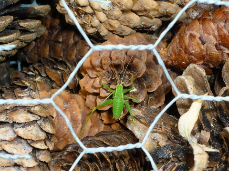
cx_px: 114
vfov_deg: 15.6
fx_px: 628
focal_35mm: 95
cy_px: 86
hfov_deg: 20.7
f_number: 5.2
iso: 100
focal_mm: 10.9
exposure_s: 1/40
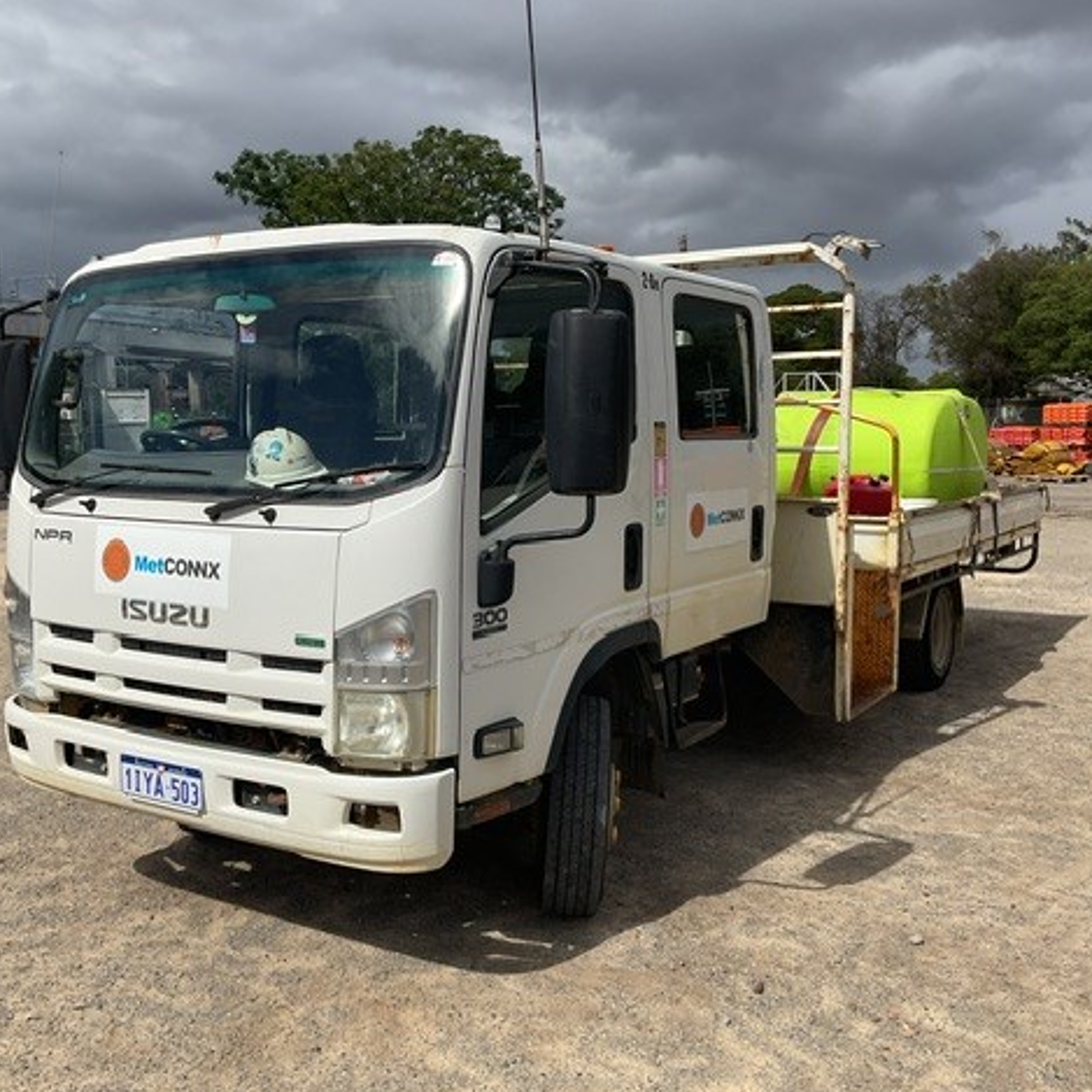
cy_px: 543
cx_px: 503
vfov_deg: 47.2
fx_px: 1249
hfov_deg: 47.2
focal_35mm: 35
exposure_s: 1/4405
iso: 16
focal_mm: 3
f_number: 1.8
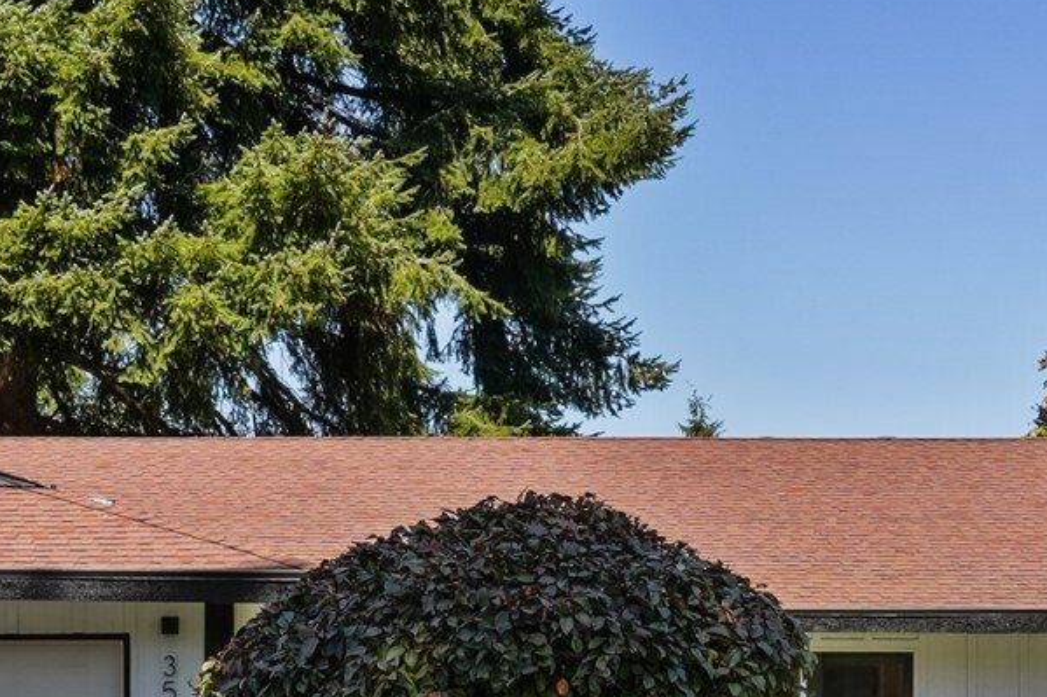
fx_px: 3460
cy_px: 710
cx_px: 321
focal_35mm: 119
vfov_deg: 11.4
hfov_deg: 17.2
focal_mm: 28
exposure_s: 1/60
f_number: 8
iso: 400
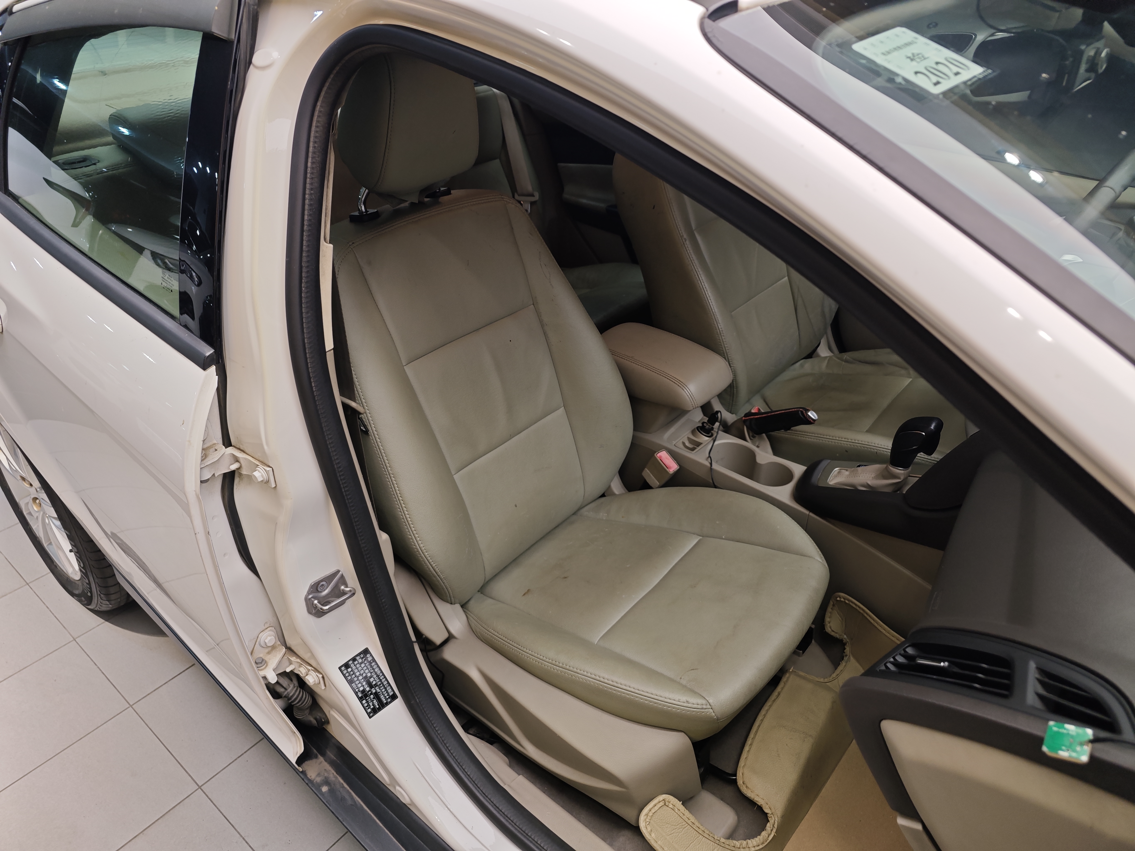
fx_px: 754
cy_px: 426
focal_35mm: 23
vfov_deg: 58.9
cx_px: 568
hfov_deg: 73.9
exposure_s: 1/65.4
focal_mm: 8.7
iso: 400
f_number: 1.9
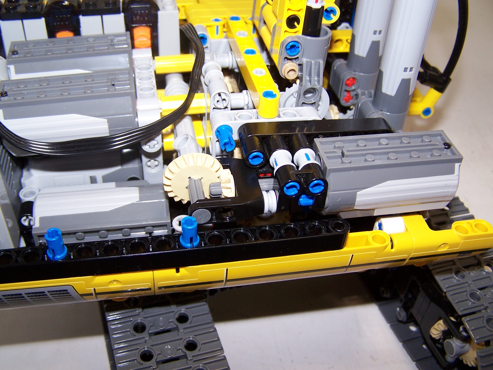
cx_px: 246
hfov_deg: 49.0
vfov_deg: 37.7
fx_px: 541
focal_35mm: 38
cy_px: 185
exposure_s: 1/60
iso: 80
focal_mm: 6.3
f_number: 2.8
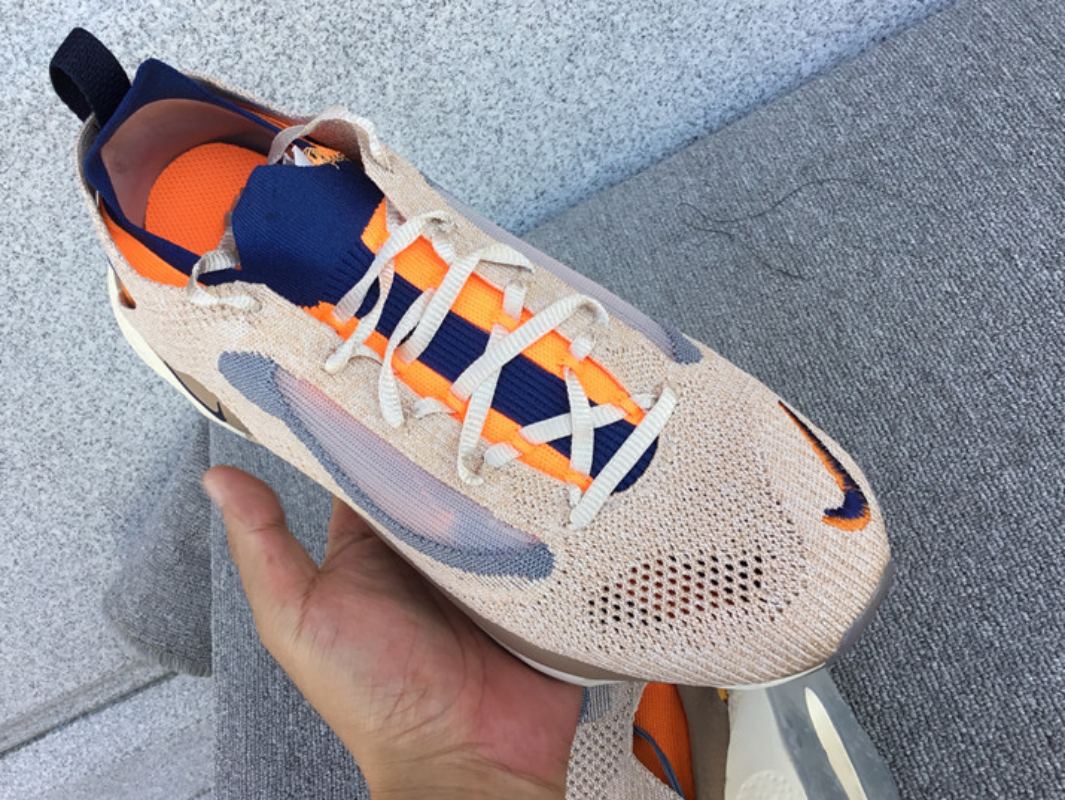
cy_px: 367
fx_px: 1200
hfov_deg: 47.7
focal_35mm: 39
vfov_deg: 36.8
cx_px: 469
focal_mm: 3.3
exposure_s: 1/136
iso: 25
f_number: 2.4
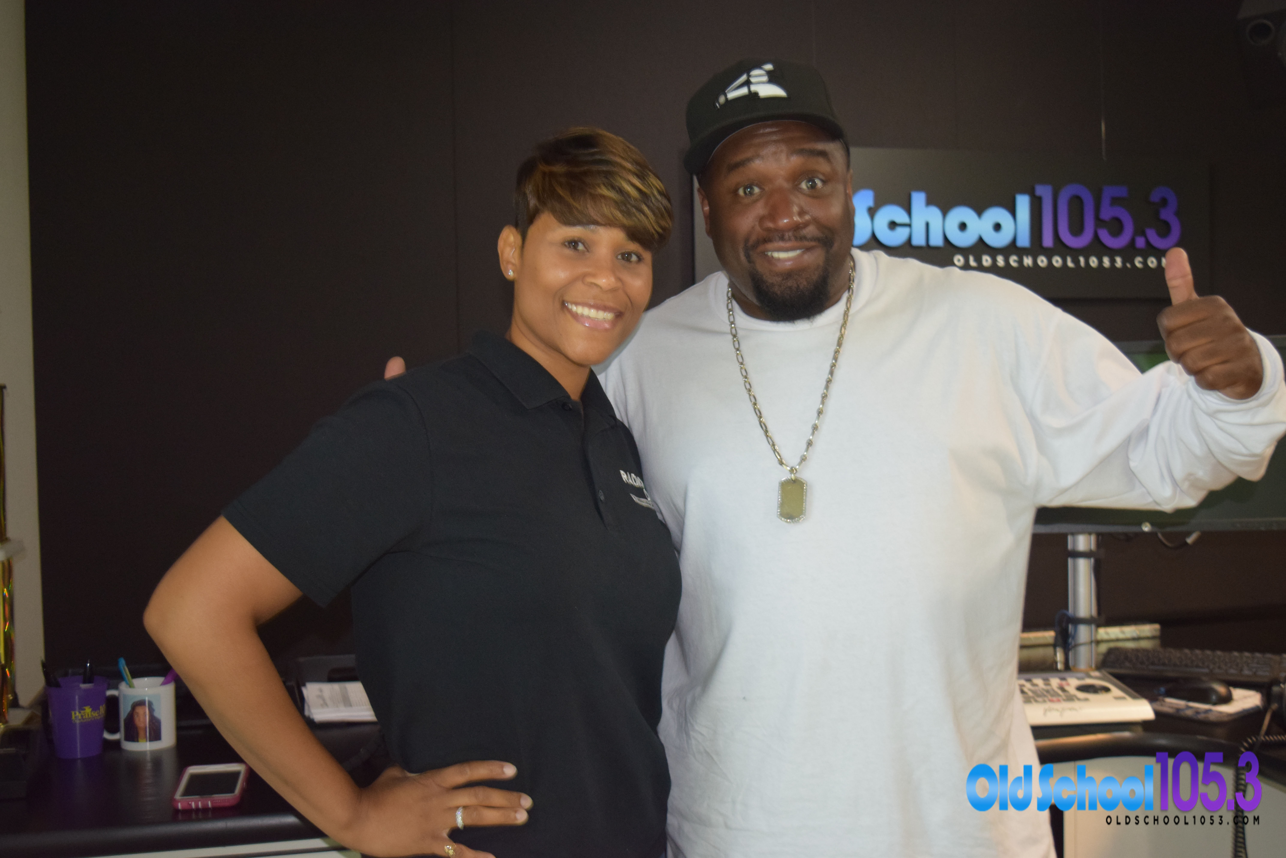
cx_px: 643
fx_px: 1393
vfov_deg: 34.2
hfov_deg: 49.6
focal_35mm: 39
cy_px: 429
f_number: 4
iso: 1250
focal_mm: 26
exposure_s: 1/60
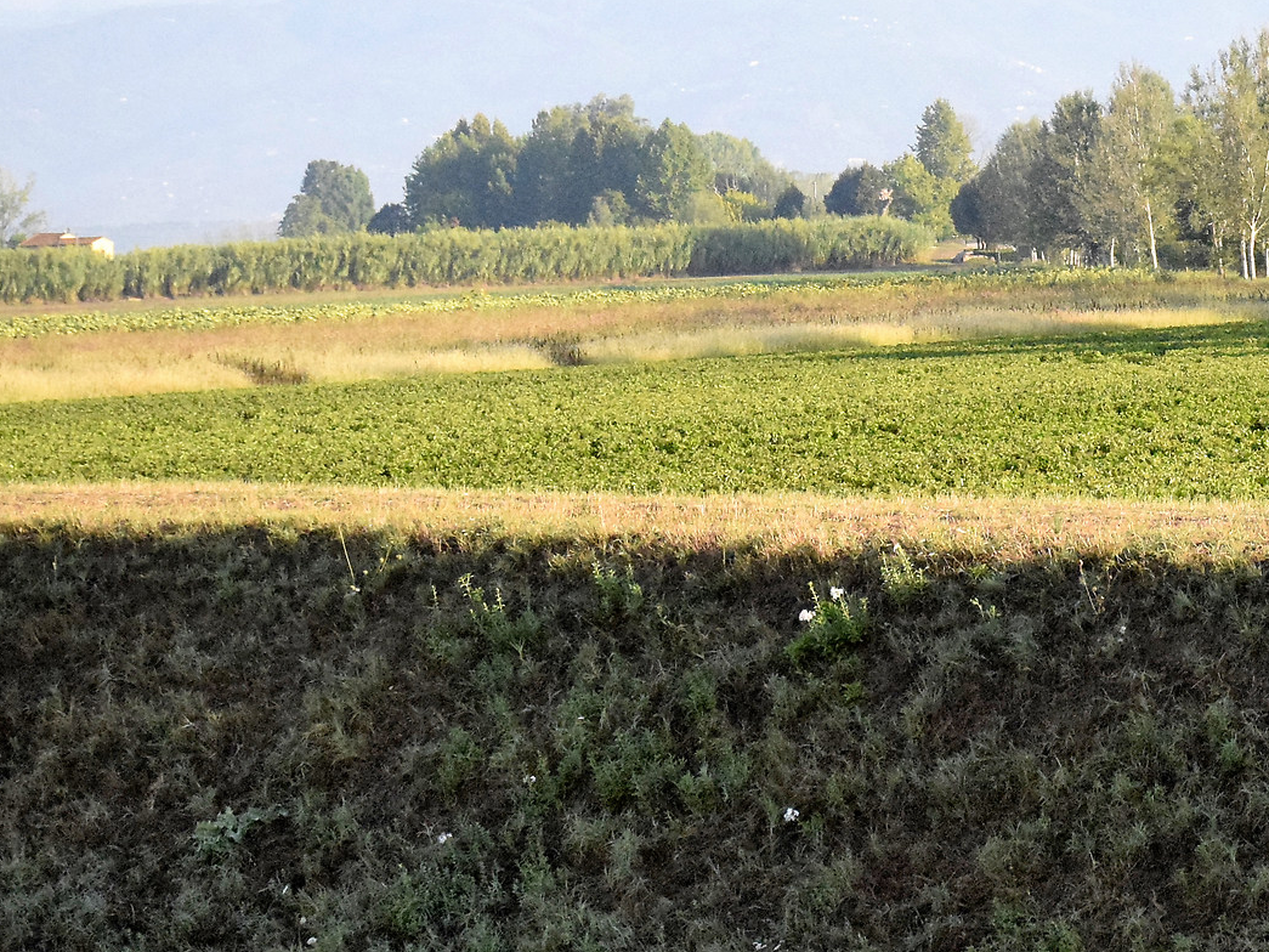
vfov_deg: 9.3
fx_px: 5830
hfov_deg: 12.2
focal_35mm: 159
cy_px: 187
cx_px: 1383
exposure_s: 1/2500
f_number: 8
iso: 5000
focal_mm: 48
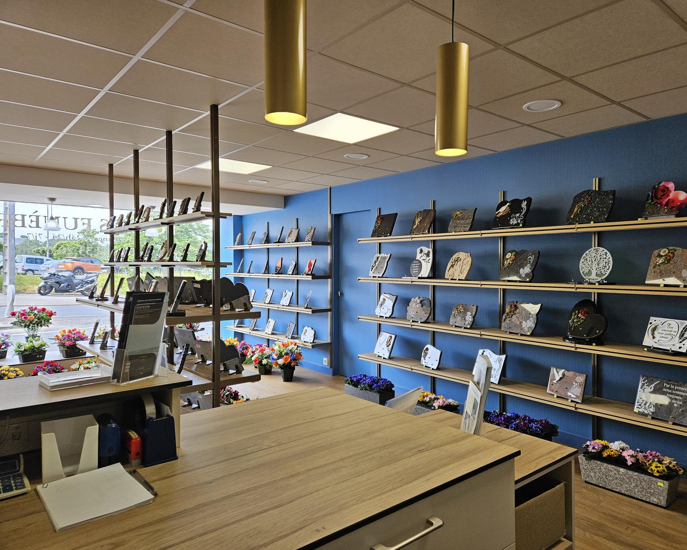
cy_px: 275
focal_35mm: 24
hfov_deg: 70.2
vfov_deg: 58.8
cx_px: 361
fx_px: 488
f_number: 1.8
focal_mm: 5.4
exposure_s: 1/180
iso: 80
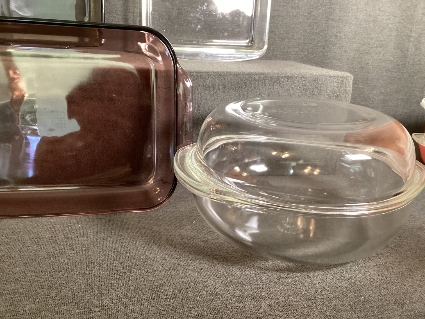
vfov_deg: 45.4
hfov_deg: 58.3
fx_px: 381
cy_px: 160
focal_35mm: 31
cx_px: 212
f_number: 2.4
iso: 320
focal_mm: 3.3
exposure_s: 1/60
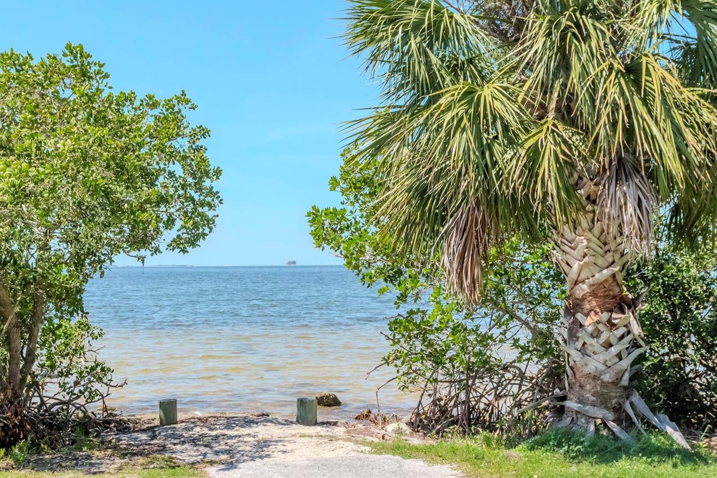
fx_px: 896
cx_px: 315
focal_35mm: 45
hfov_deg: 43.5
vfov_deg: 29.9
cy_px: 249
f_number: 10
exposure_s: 1/2000
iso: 1600
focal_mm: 24
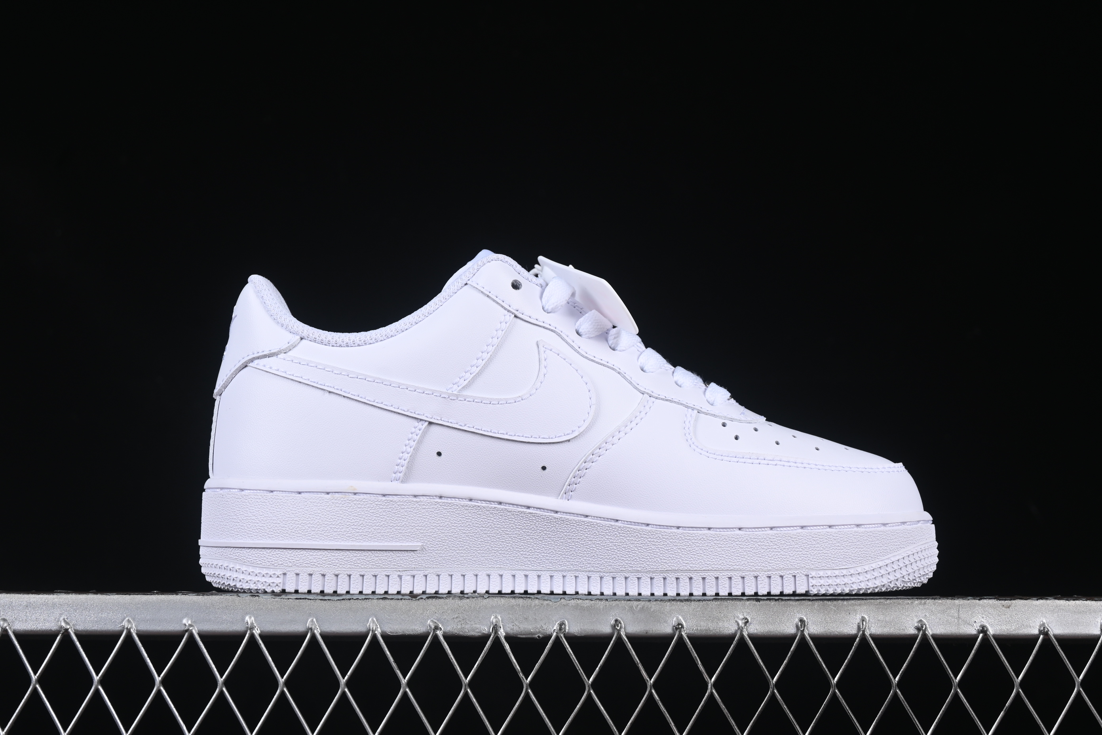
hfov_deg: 27.0
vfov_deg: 18.2
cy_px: 368
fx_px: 2296
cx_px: 551
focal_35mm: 75
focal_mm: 50
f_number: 8
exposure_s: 1/100
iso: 160
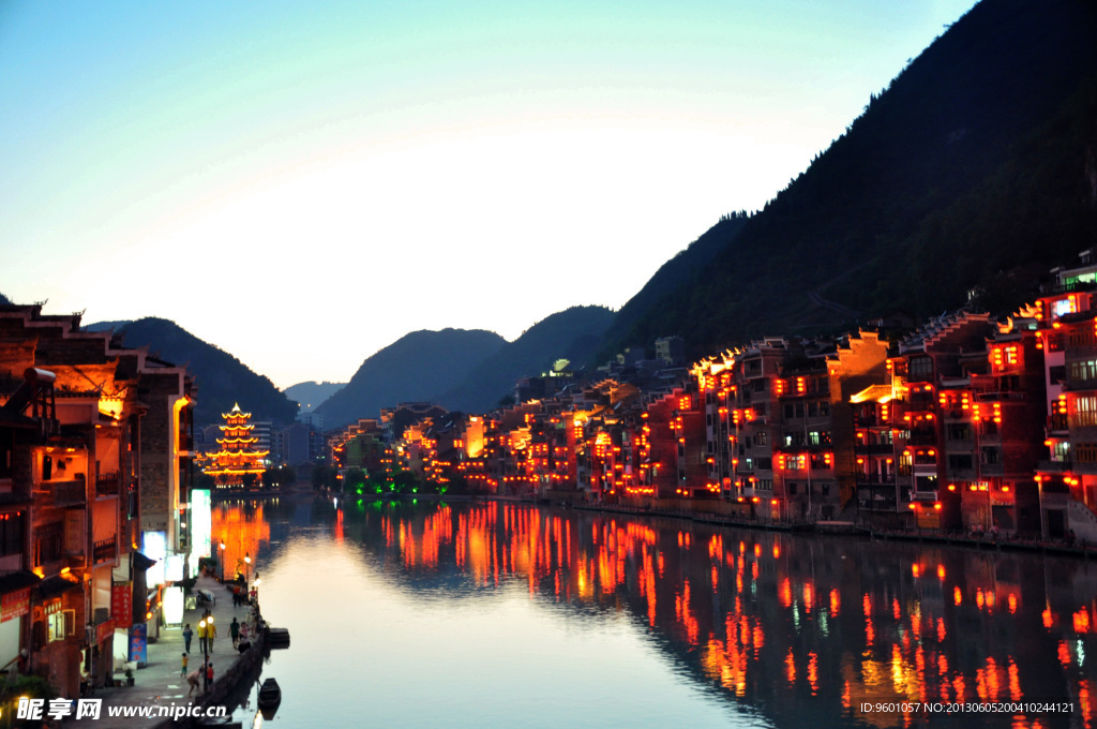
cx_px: 548
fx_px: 1187
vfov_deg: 34.1
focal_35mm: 39
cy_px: 364
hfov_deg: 49.6
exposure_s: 1/4
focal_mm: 26
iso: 2000
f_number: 5
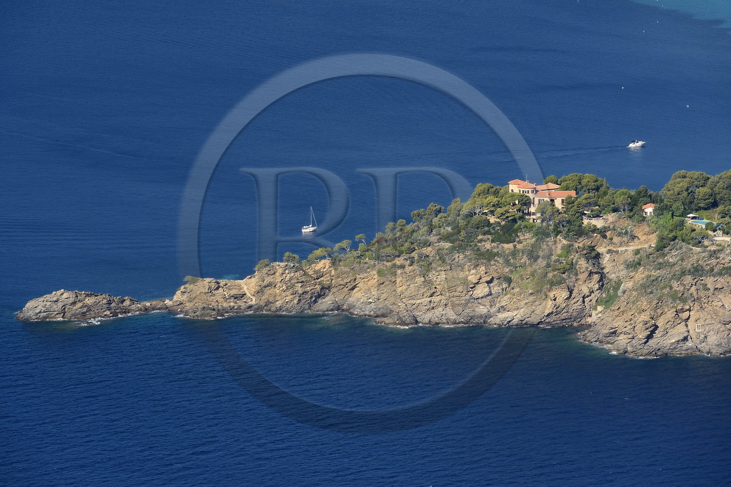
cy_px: 244
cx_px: 366
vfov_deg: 6.9
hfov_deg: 10.3
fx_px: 4060
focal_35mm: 200
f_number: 10
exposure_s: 1/1600
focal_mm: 200
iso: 800
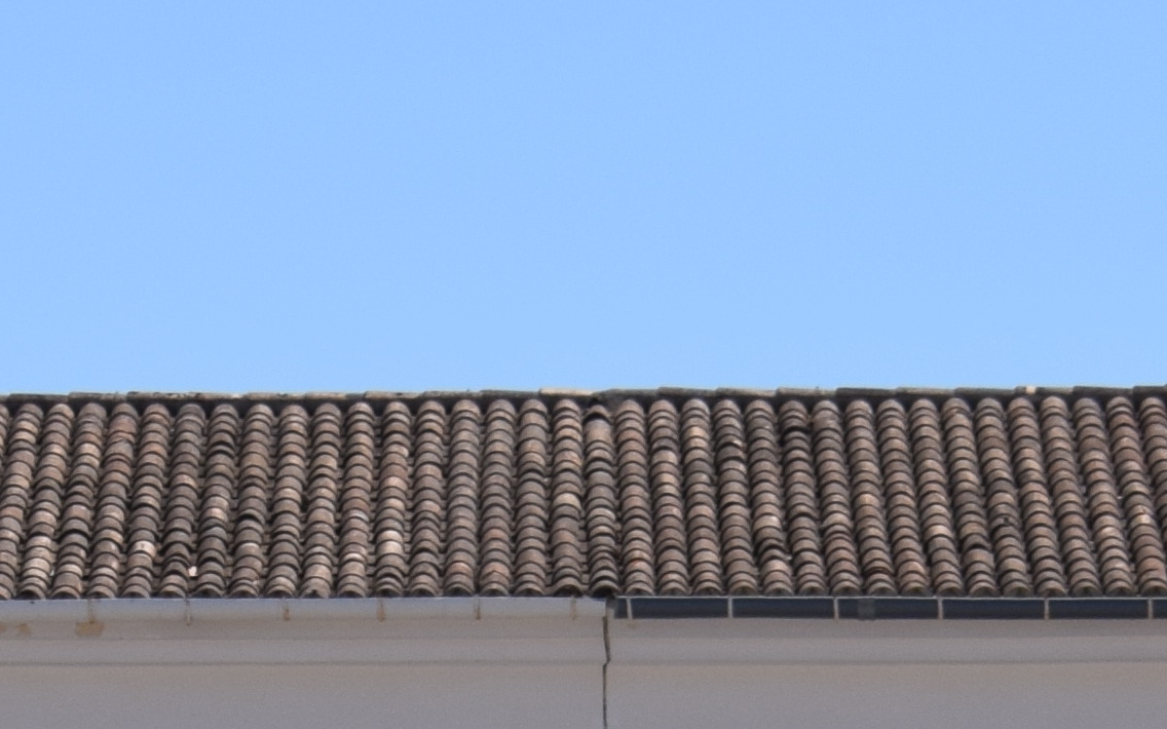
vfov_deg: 2.9
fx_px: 14376
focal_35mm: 452
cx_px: 461
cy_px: 1936
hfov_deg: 4.6
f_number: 10
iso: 200
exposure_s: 1/400
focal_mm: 56
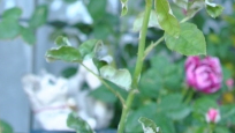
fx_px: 673
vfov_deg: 10.3
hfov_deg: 19.8
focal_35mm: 108
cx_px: 144
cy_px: -143
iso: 200
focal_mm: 28
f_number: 4
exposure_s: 1/60
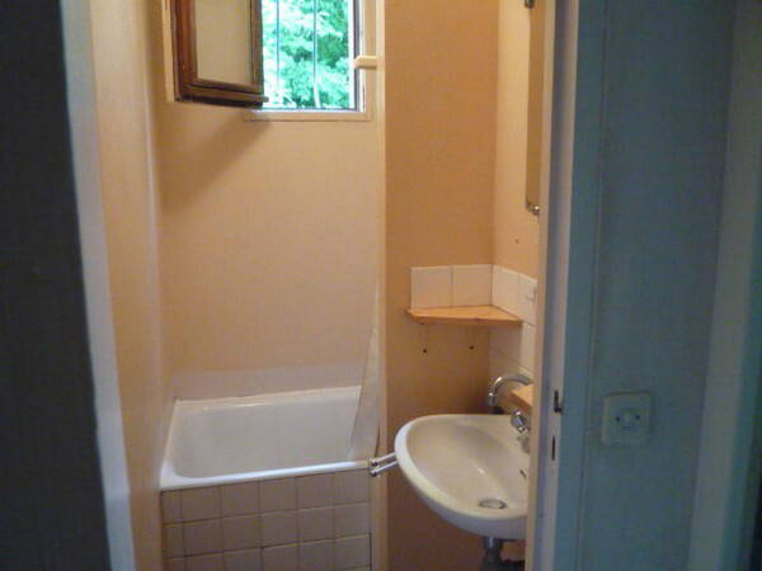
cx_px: 381
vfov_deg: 46.8
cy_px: 286
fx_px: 660
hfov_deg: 60.0
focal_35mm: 30
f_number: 3.3
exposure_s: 1/25
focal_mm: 5.2
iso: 800
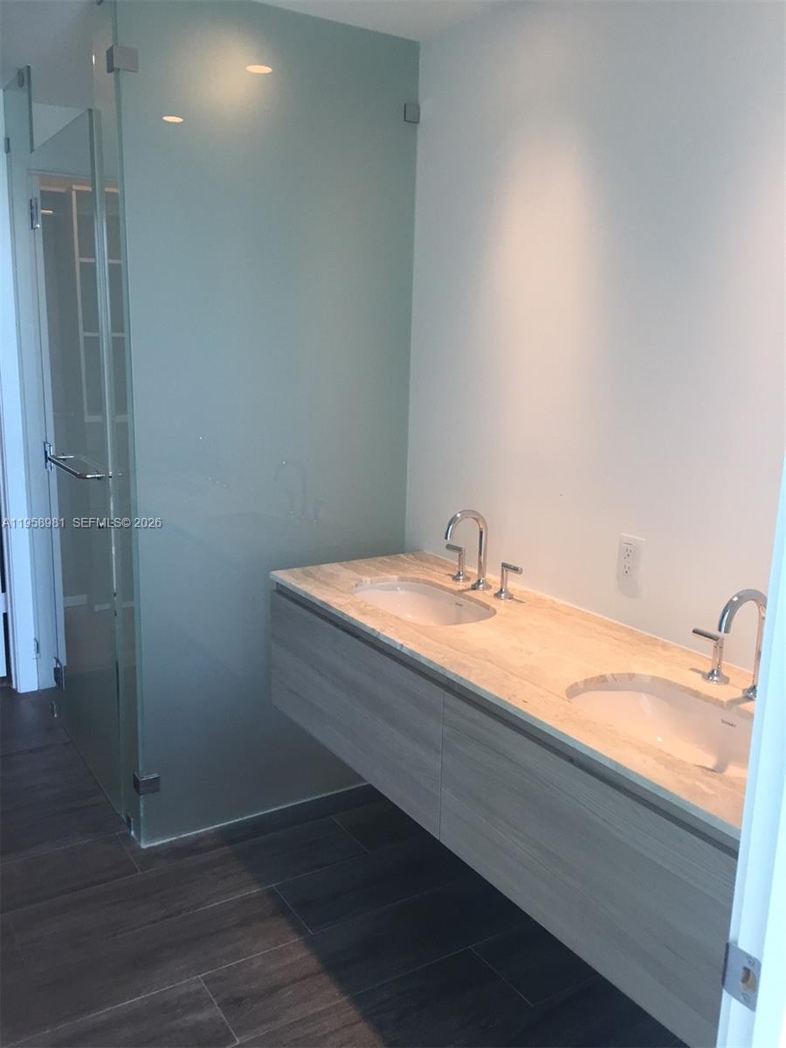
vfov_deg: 61.7
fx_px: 878
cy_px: 524
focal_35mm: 29
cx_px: 393
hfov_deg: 48.2
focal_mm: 4.15
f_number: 2.2
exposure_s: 1/30
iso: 40
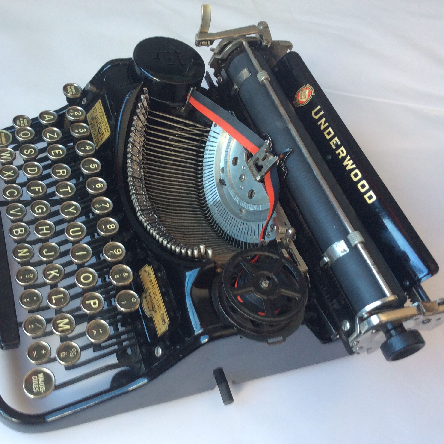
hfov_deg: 43.7
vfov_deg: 43.9
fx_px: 551
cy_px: 223
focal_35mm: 38
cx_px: 186
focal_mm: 3.3
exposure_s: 1/25
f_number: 2.4
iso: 50
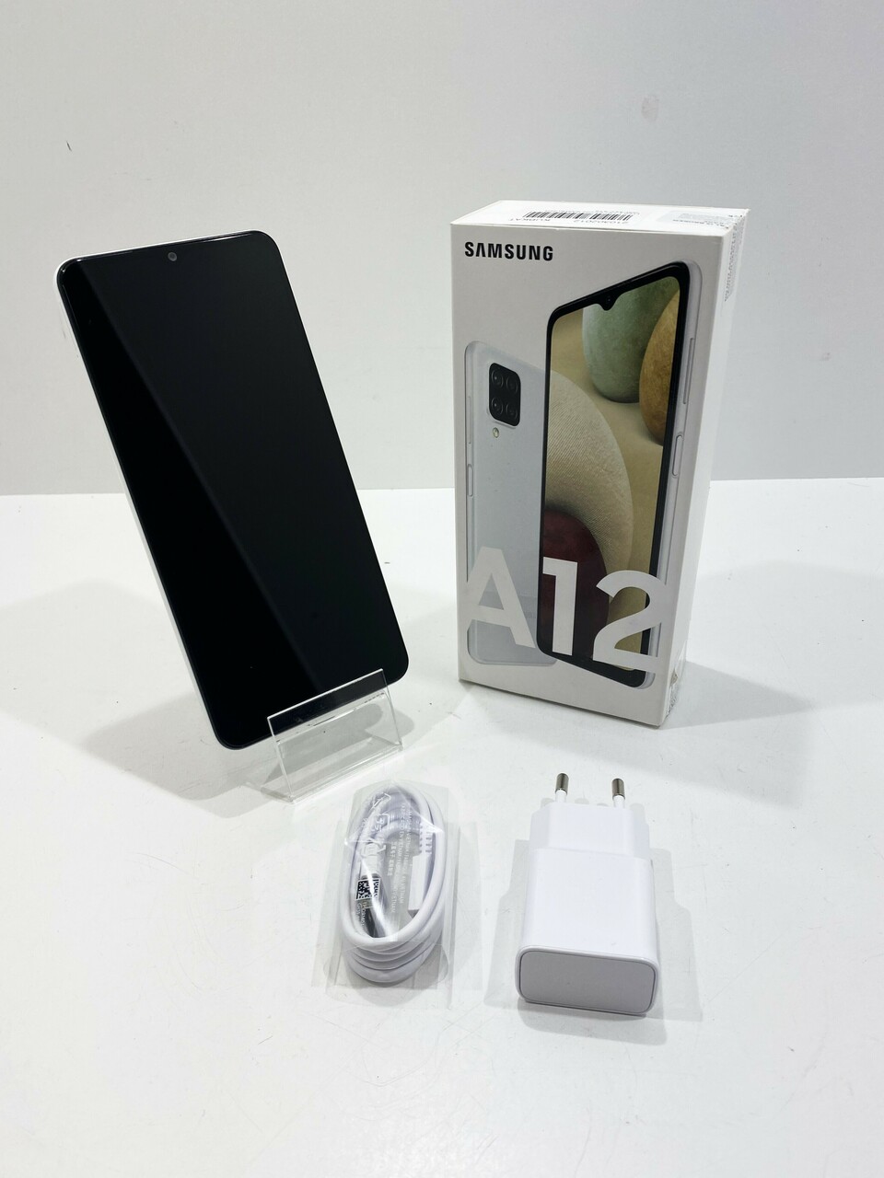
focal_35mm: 26
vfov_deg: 67.3
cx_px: 442
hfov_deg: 53.1
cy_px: 589
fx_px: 885
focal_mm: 4.25
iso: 32
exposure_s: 1/235
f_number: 1.8
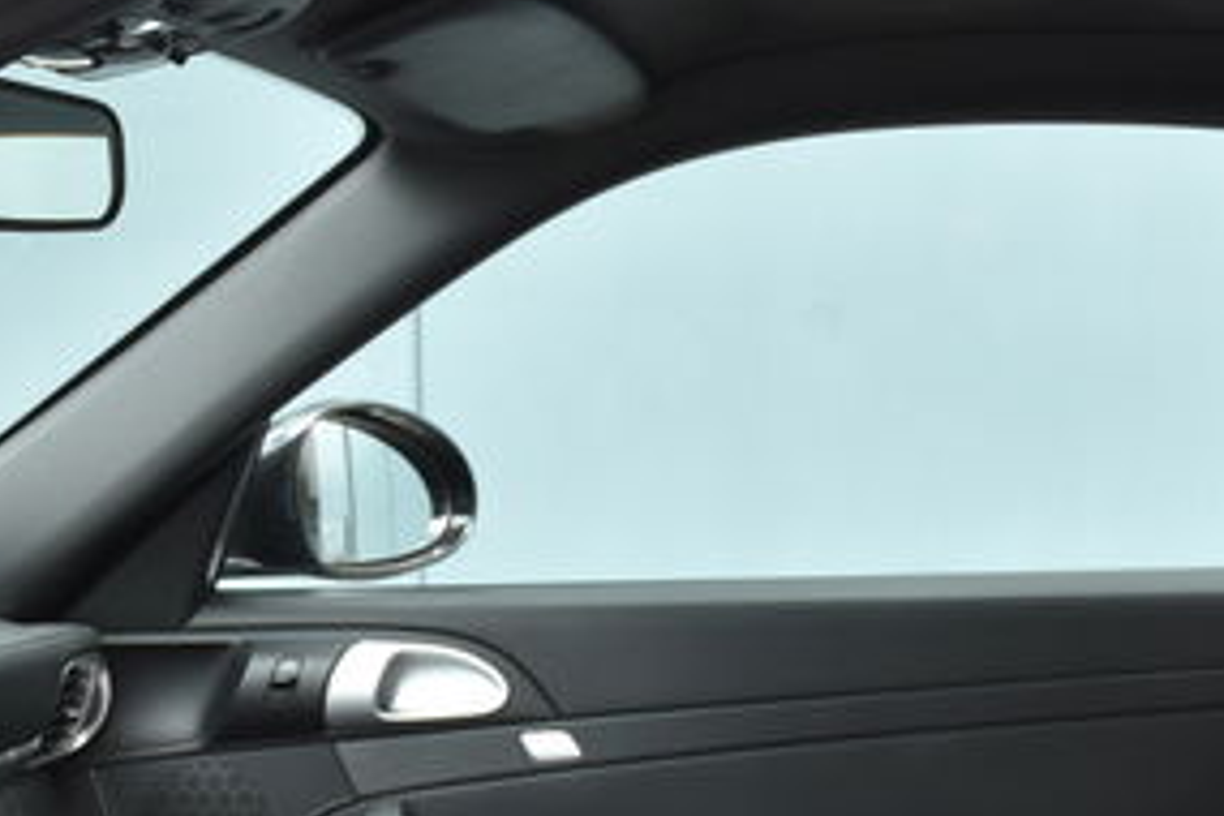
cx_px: 606
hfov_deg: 22.9
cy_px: 895
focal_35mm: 89
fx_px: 3026
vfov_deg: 15.0
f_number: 7.1
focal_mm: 22
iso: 800
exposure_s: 1/200
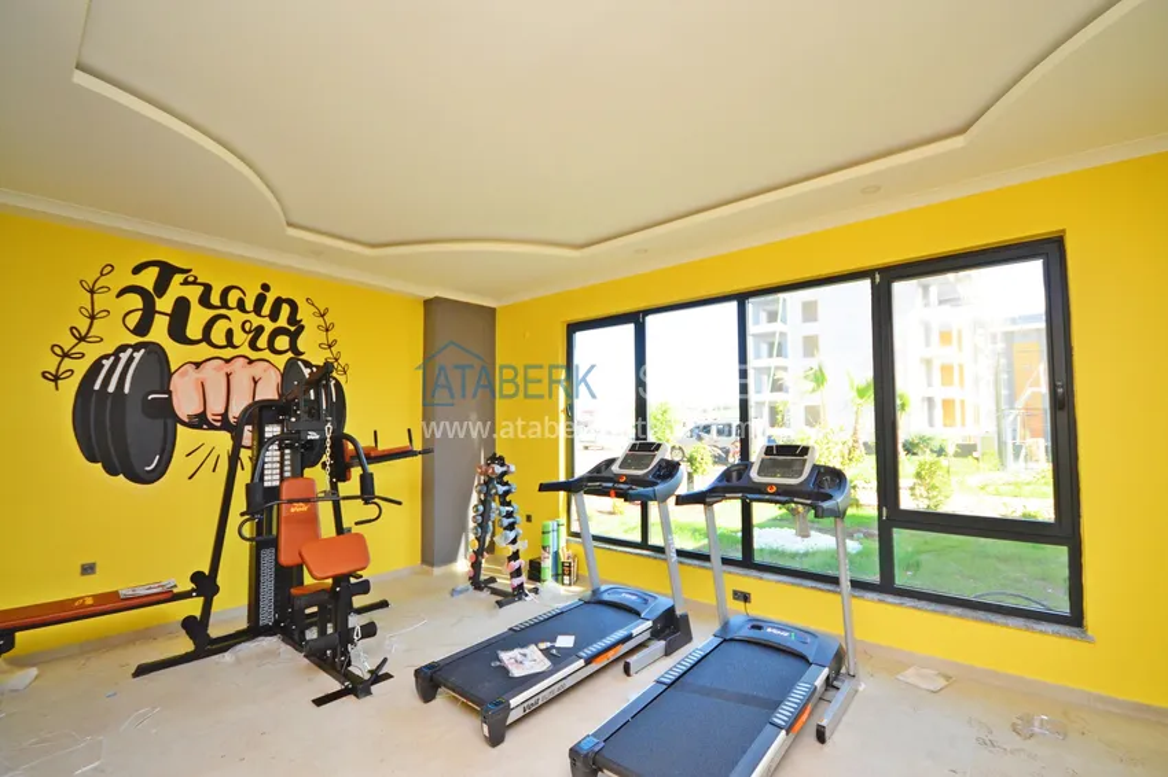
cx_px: 584
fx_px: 486
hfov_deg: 100.4
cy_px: 388
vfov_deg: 77.3
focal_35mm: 15
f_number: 4
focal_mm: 10
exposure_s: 1/60
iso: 800
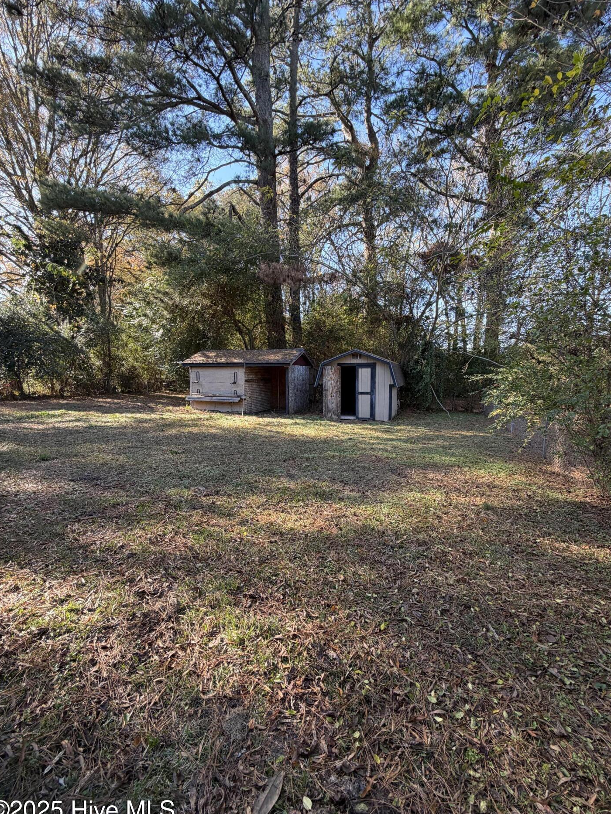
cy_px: 414
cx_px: 316
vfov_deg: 98.2
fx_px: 353
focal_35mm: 15
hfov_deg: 81.7
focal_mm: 2.22
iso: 50
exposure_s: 1/121
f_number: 2.2
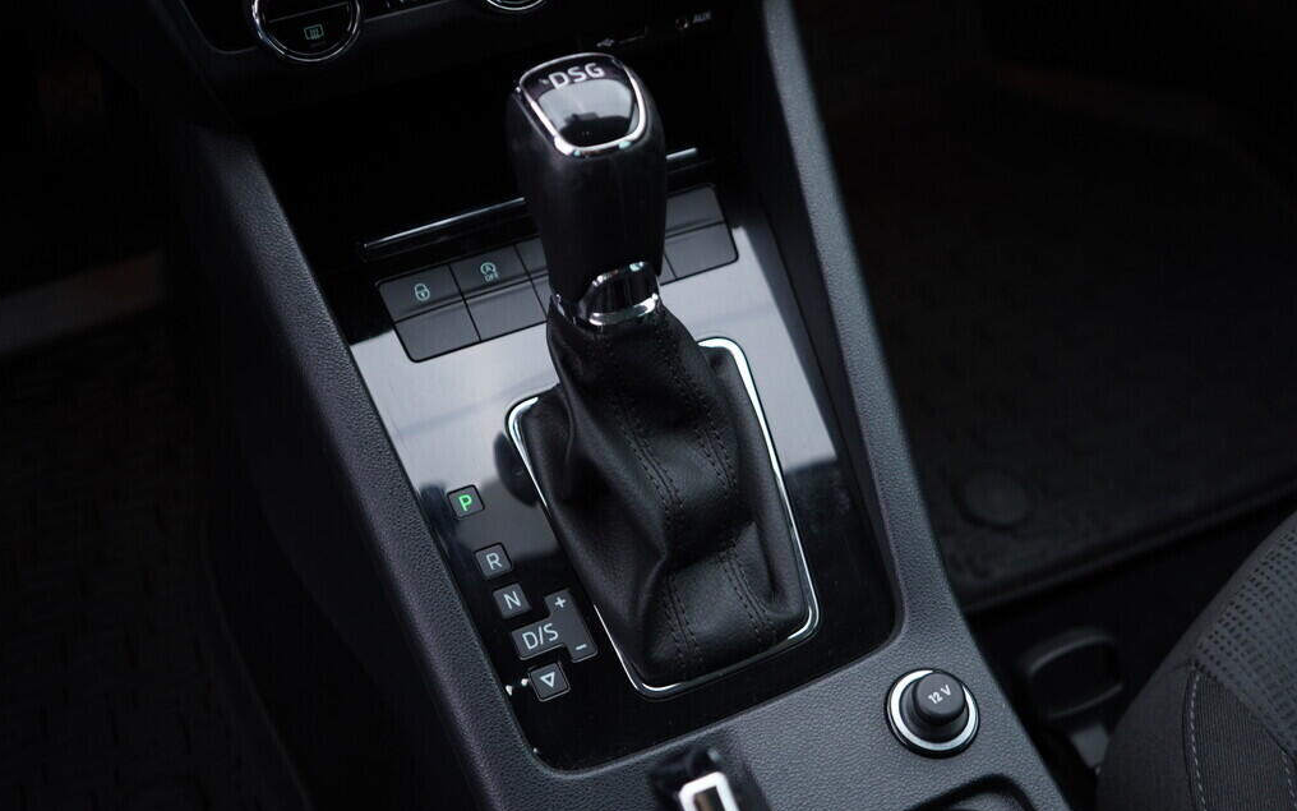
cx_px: 645
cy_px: 384
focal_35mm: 37
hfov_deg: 52.7
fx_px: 1308
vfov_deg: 34.4
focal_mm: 24
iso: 160
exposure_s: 1/40
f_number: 2.8
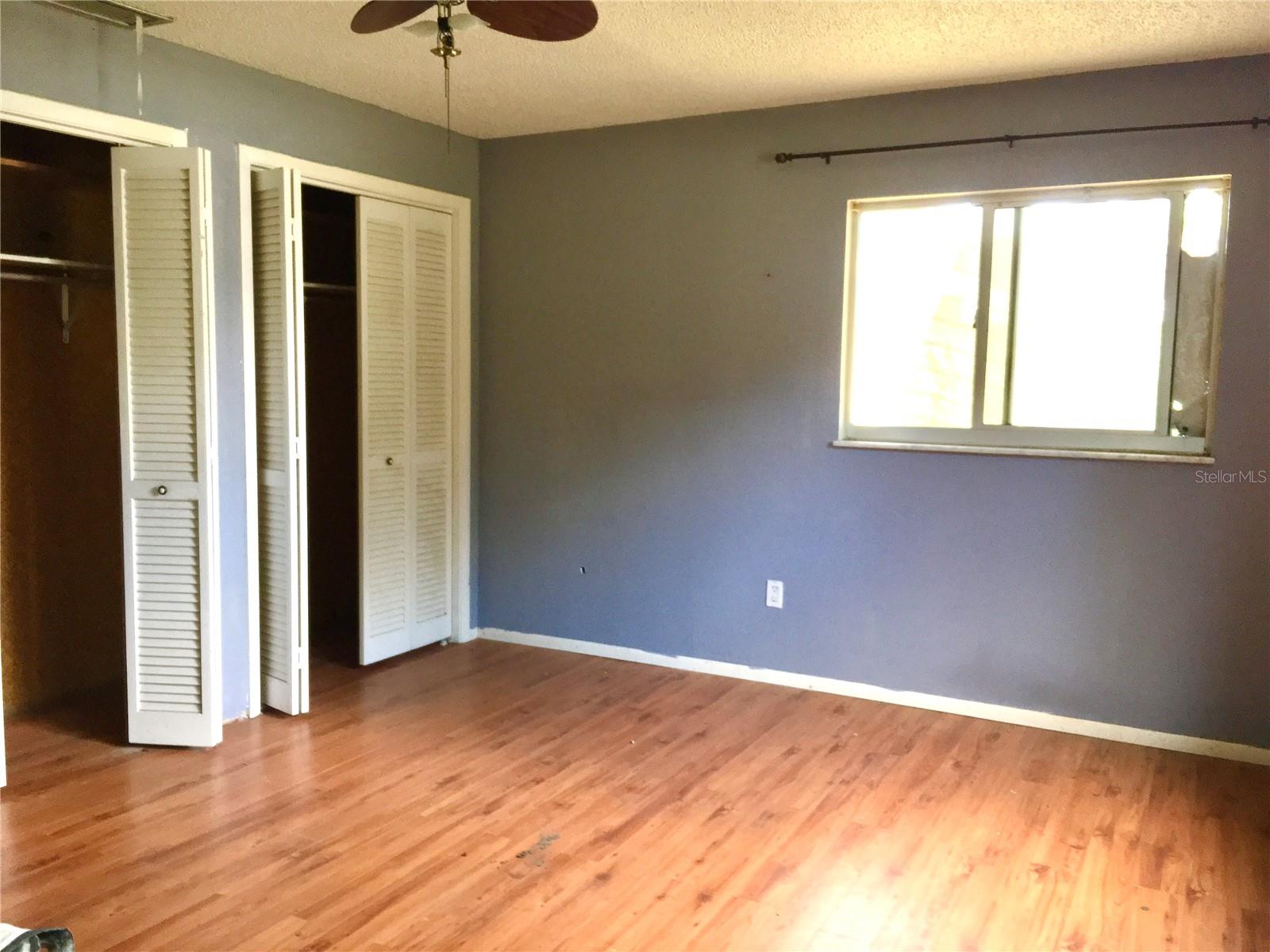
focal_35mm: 29
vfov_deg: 48.2
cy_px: 476
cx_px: 635
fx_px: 1064
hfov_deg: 61.7
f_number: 2.2
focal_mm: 4.15
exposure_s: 1/30
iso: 200
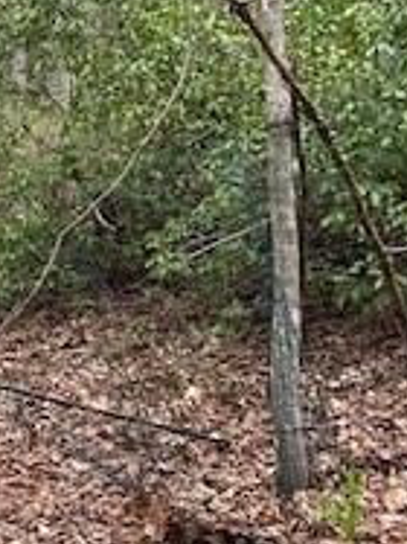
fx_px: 1397
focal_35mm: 89
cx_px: -250
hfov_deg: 15.0
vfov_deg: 22.0
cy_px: 288
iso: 32
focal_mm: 4.25
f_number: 1.8
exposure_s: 1/504
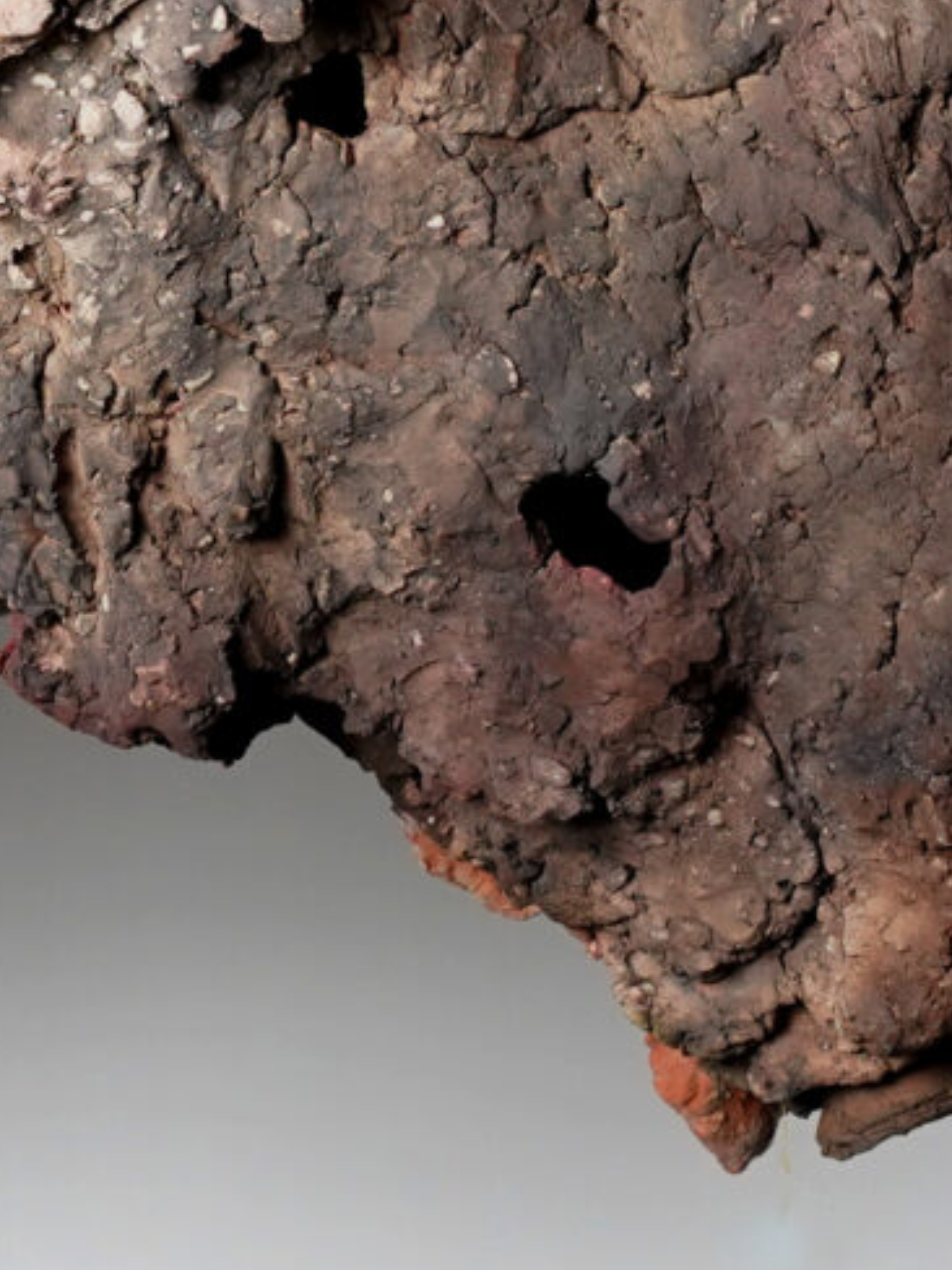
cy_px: -561
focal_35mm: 238
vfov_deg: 8.2
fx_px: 8728
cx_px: -60
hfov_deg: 6.2
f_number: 11
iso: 1600
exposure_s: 1/40
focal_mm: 47.2
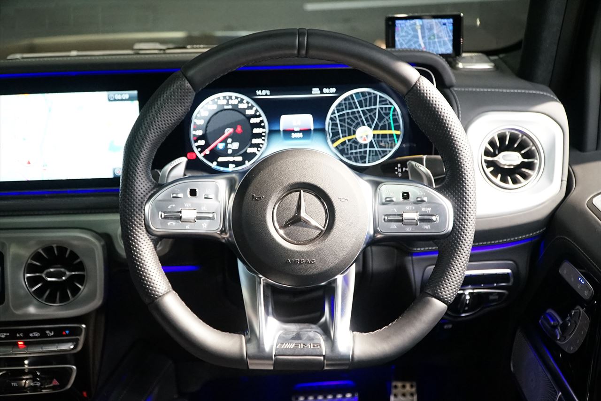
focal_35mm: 39
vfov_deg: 34.2
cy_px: 200
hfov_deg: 49.6
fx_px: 651
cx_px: 300
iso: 3200
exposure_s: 1/60
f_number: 4
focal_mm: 26
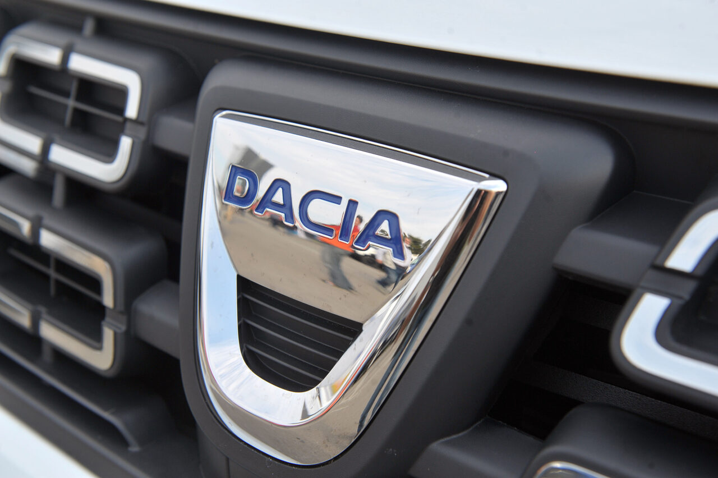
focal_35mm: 45
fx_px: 897
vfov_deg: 29.8
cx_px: 359
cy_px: 239
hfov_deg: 43.6
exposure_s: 1/500
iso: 500
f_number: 6.3
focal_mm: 45
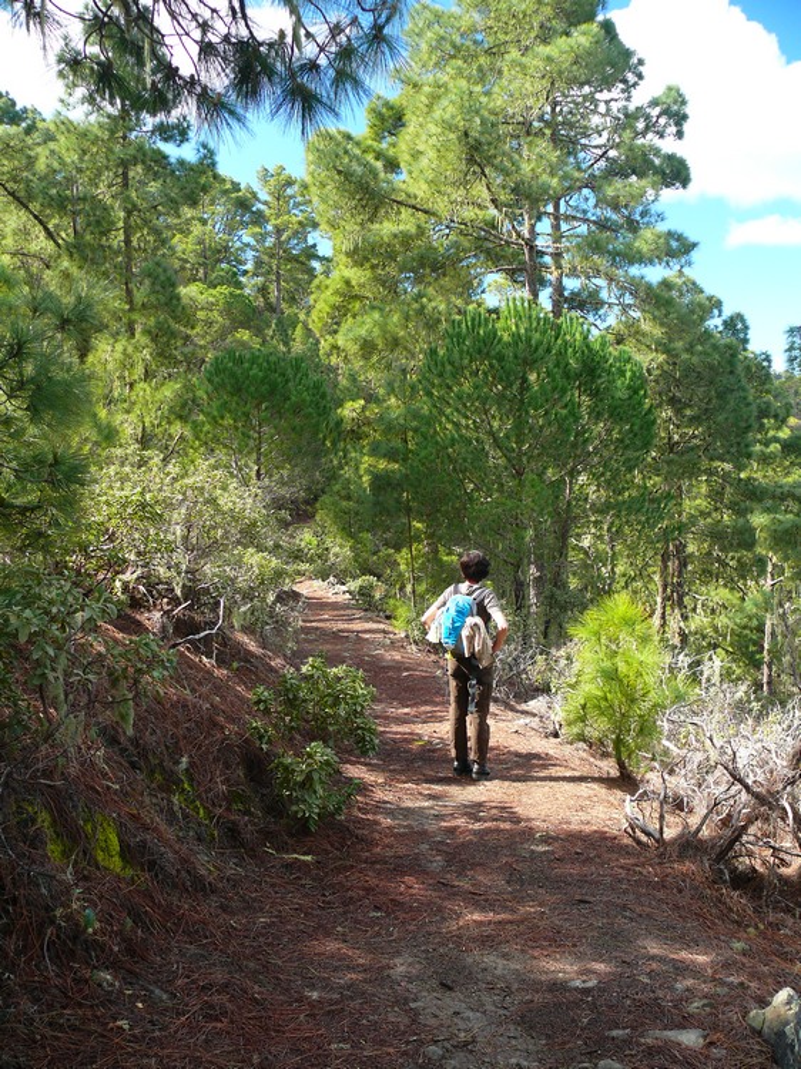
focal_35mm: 35
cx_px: 400
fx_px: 1080
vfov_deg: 52.6
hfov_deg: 40.7
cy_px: 534
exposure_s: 1/125
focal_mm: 7.4
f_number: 2.8
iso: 100
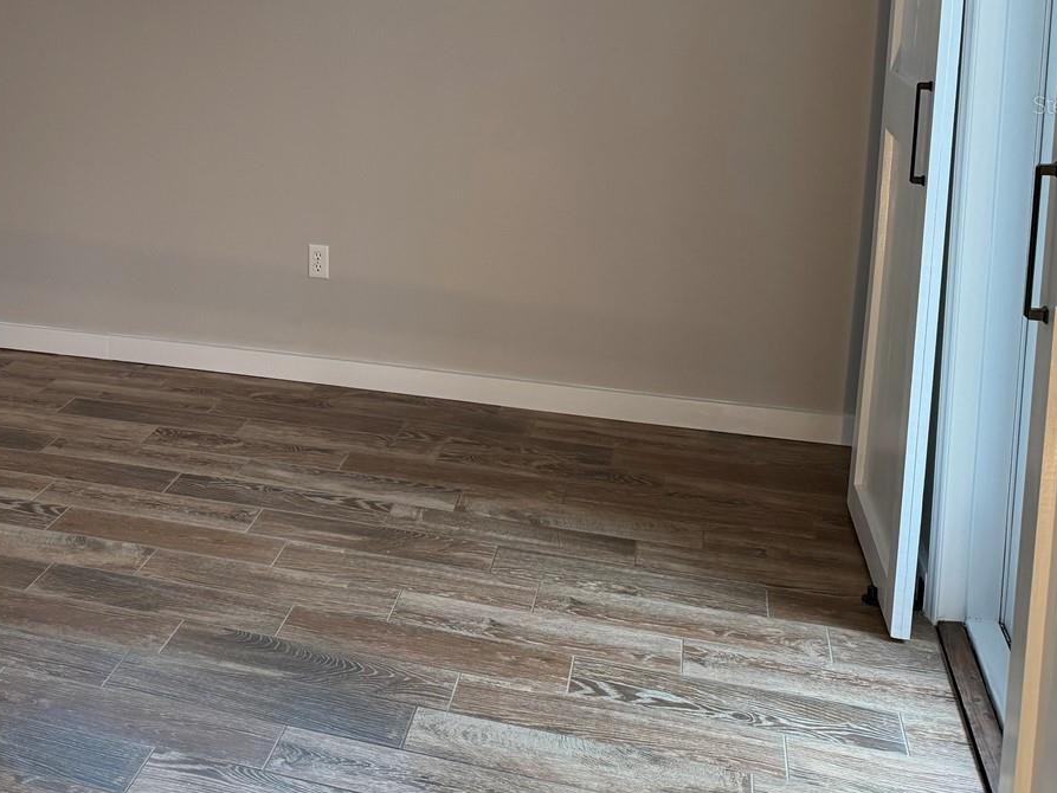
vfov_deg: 32.2
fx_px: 1313
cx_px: 198
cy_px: 104
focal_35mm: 43
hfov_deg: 41.8
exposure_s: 1/161
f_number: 1.78
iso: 200
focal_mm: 6.76
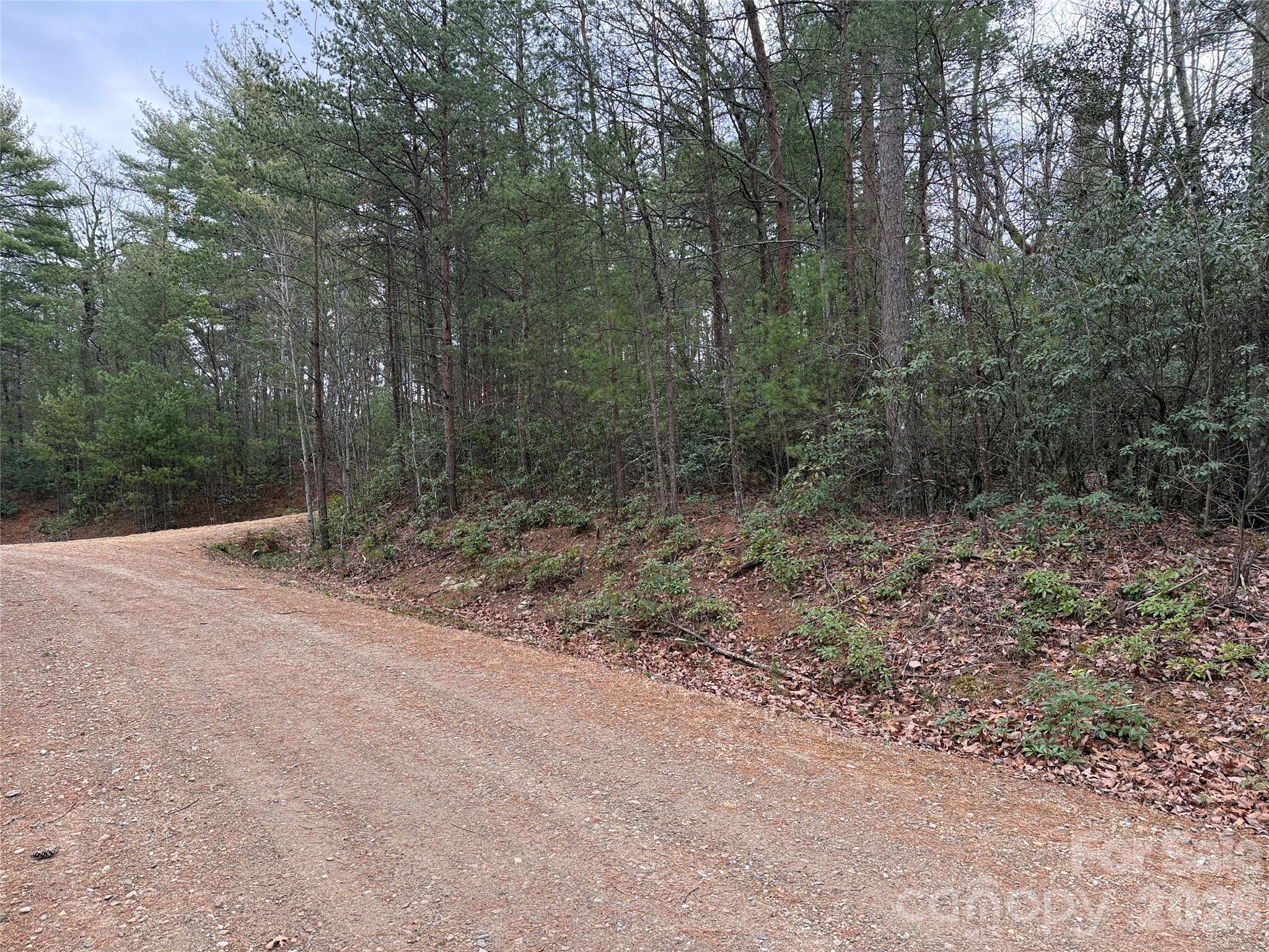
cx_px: 634
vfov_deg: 56.8
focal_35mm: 24
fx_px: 880
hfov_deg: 71.6
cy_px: 476
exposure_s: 1/689
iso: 100
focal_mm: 6.76
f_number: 1.78
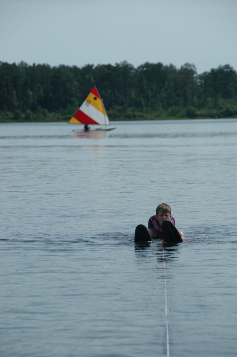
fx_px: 2525
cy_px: 178
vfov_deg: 8.1
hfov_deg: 5.4
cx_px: 118
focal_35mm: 255
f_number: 7.1
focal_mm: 170
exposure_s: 1/800
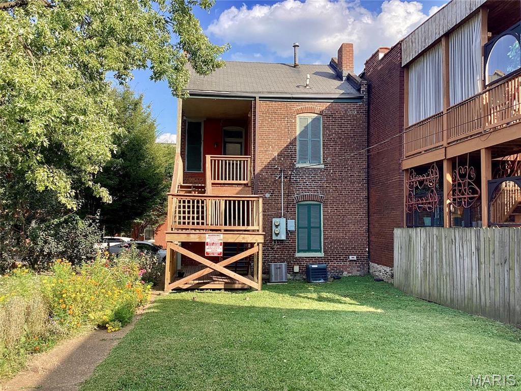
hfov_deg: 58.4
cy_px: 196
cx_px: 260
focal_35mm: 31
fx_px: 467
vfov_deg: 45.4
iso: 25
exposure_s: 1/334
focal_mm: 3.3
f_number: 2.4
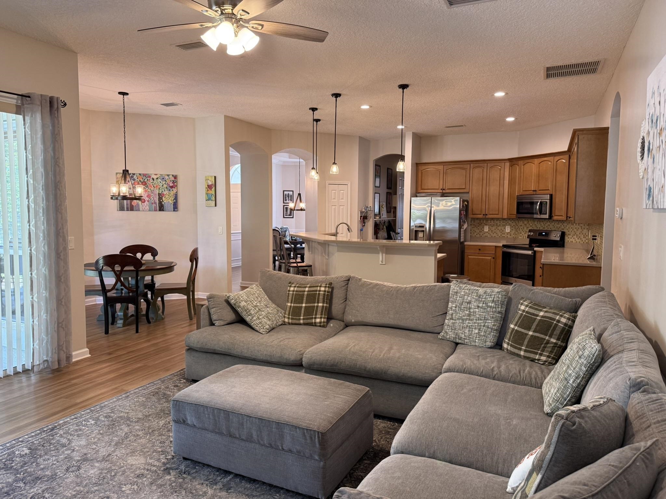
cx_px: 333
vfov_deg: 56.8
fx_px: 462
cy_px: 250
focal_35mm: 24
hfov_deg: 71.6
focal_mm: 6.76
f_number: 1.78
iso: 200
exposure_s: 1/60
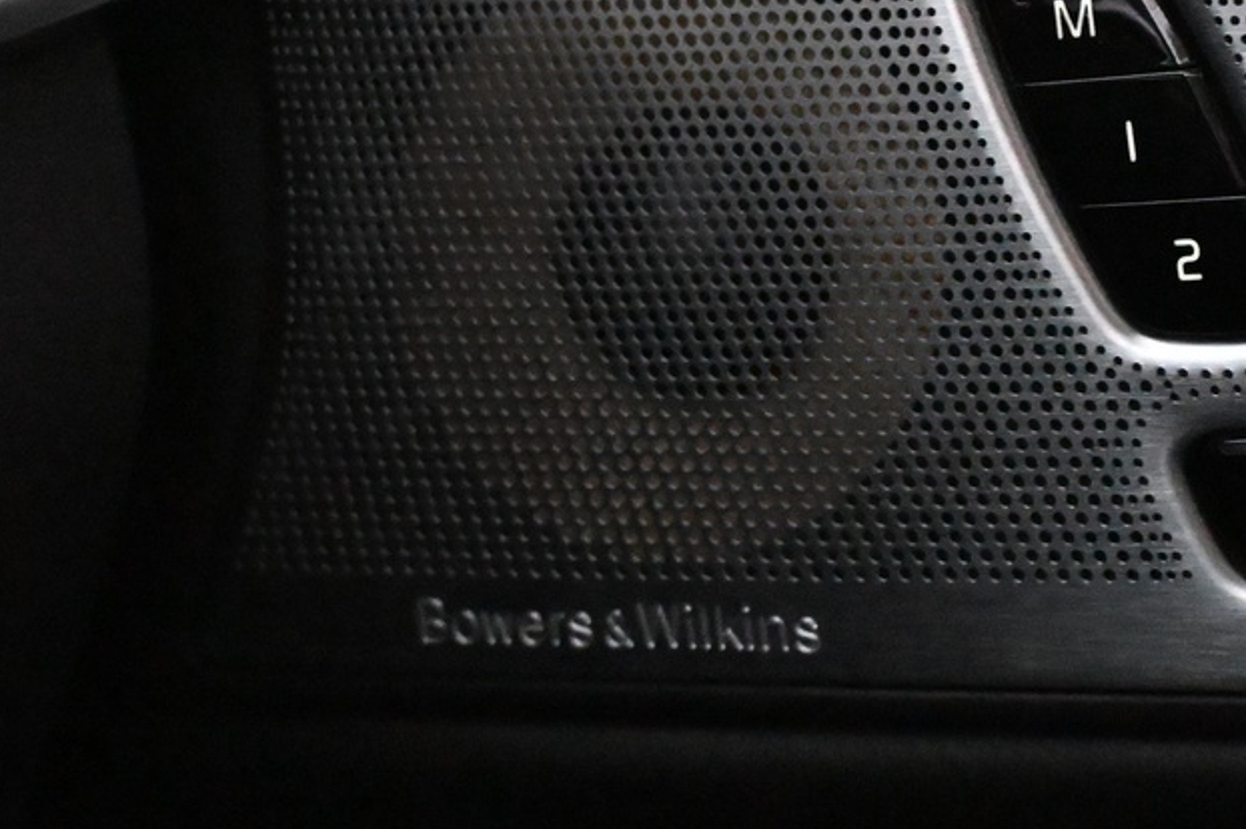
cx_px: 956
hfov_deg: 23.4
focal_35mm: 86
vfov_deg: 15.5
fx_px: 2975
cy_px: -36
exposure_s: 1/100
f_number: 4
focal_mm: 22
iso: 12800
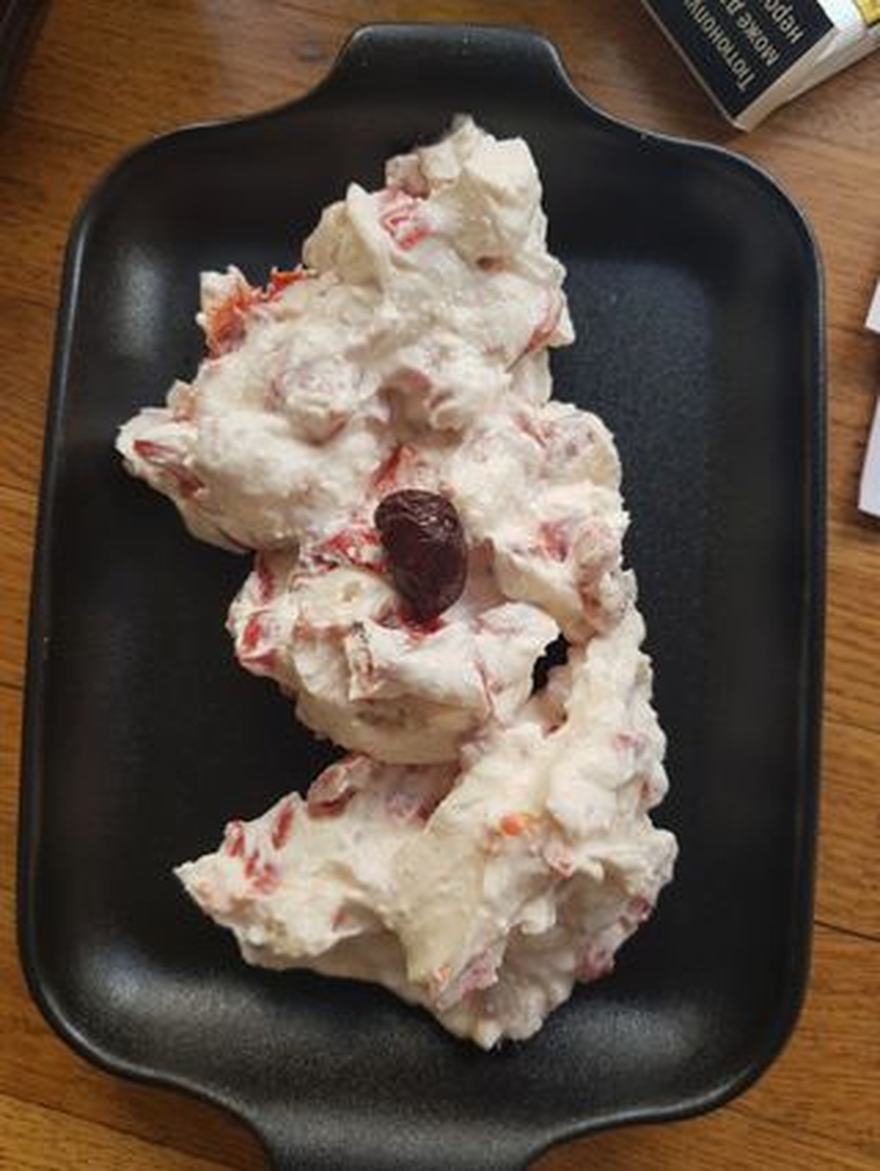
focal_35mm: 26
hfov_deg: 53.1
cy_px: 586
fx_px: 880
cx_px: 440
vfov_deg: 67.3
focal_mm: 4.2
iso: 64
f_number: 1.7
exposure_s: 1/100
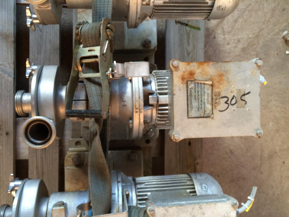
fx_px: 242
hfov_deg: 61.7
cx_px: 144
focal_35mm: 29
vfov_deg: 48.2
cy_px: 108
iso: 125
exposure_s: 1/30
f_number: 2.2
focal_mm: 4.15
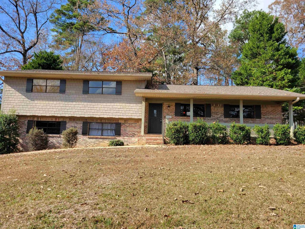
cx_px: 152
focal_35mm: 26
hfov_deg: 67.3
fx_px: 229
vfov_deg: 53.1
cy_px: 114
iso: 40
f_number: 1.8
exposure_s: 1/1192
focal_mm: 5.4
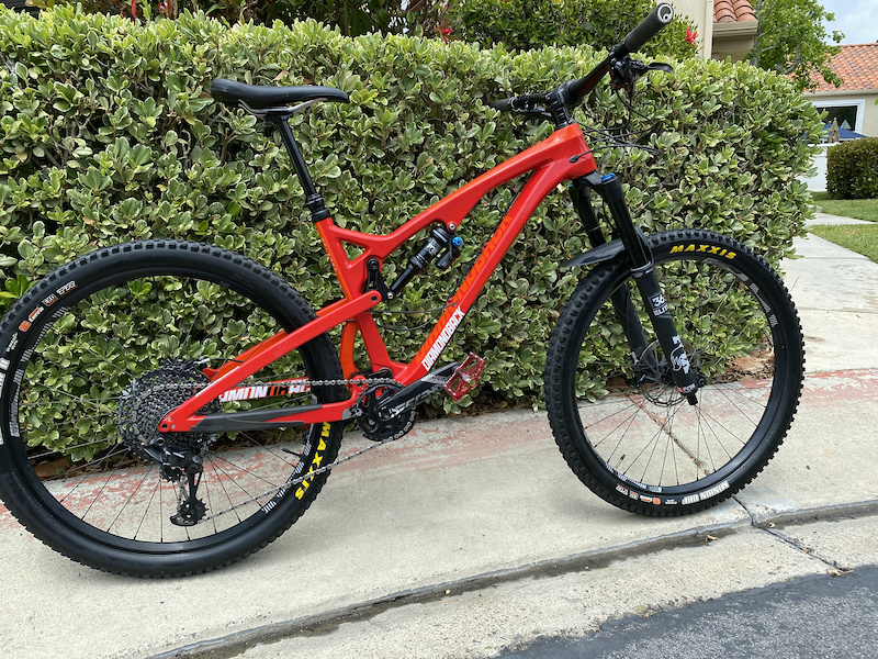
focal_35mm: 26
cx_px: 439
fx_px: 659
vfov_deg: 53.1
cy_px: 330
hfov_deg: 67.3
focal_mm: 4.25
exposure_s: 1/1114
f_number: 1.8
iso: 32
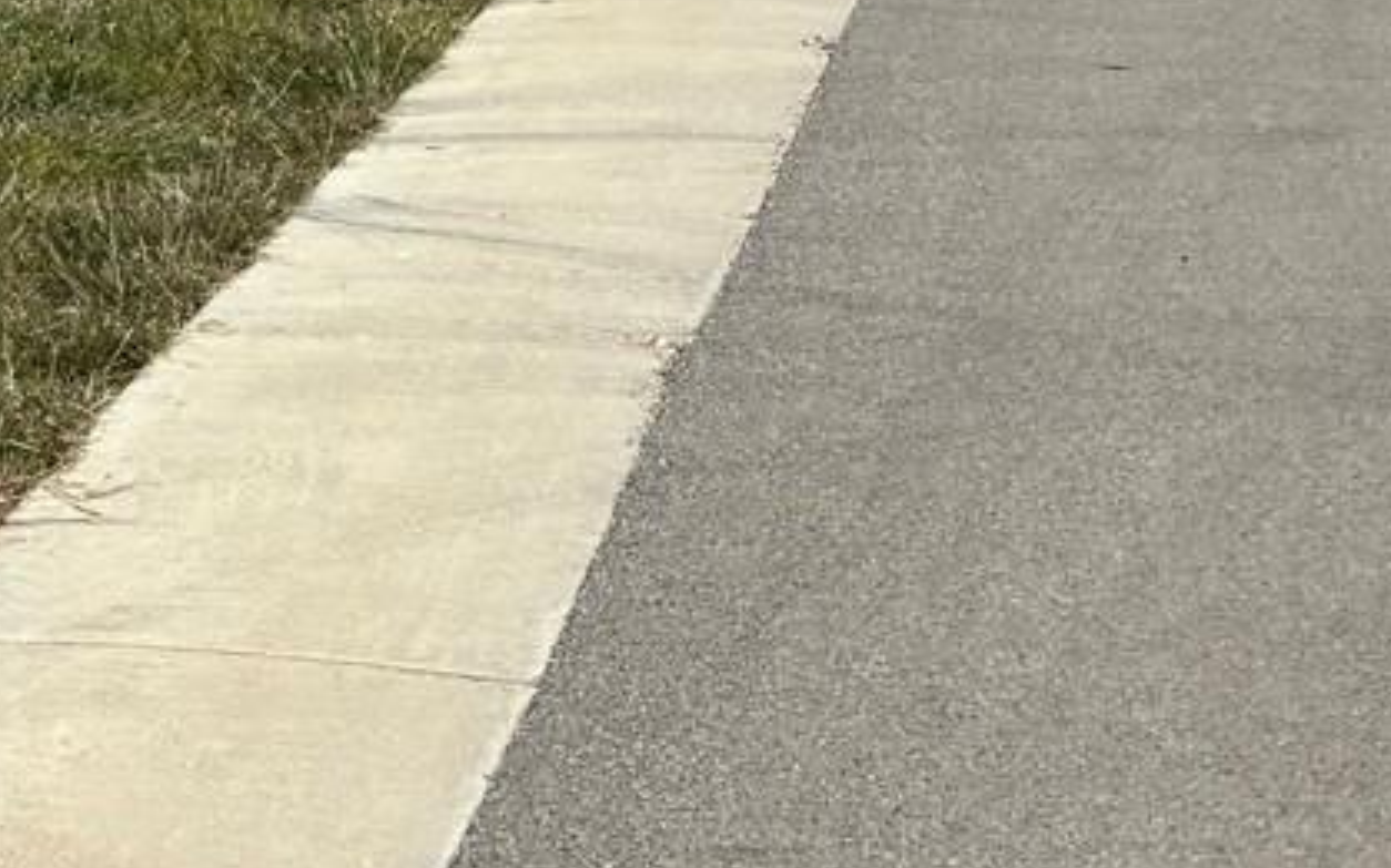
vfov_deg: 9.1
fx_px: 5116
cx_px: -1358
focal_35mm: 135
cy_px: -851
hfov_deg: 13.4
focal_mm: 5.96
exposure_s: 1/7194
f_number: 1.6
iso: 50
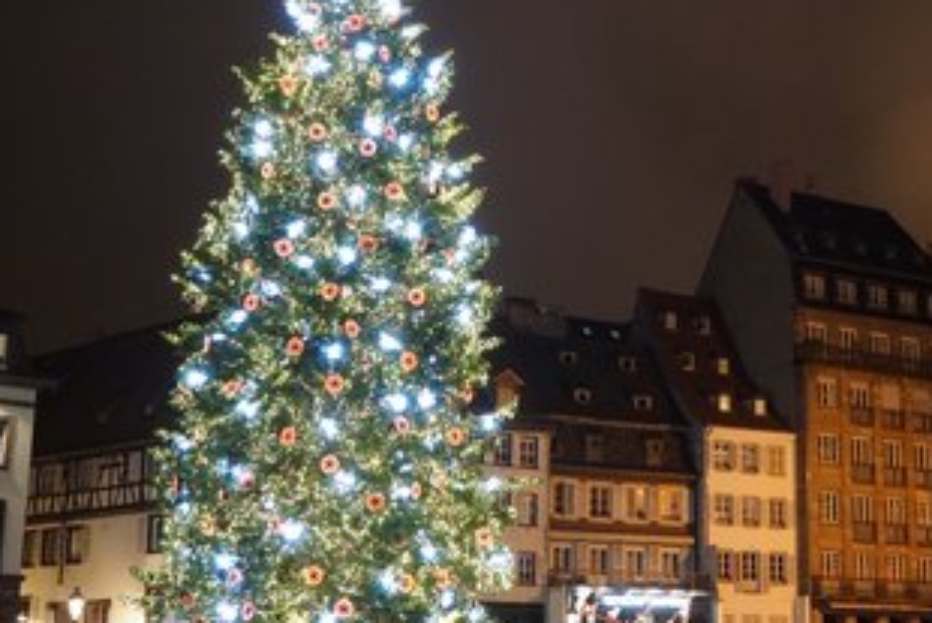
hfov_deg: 31.8
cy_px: 305
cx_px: 694
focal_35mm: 62
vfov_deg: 21.9
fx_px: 1606
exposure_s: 1/60
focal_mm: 40
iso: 6400
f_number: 4
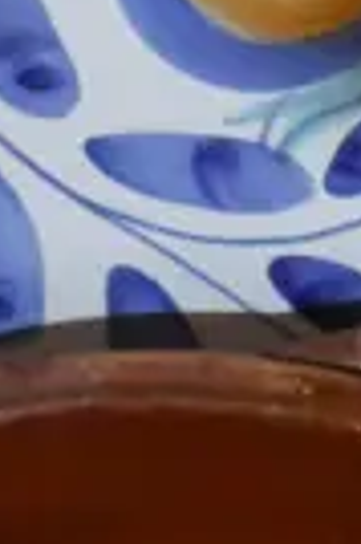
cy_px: 1062
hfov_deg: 5.7
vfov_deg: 8.2
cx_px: 272
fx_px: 3604
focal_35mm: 239
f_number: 3.6
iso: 3200
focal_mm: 15
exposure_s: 1/60
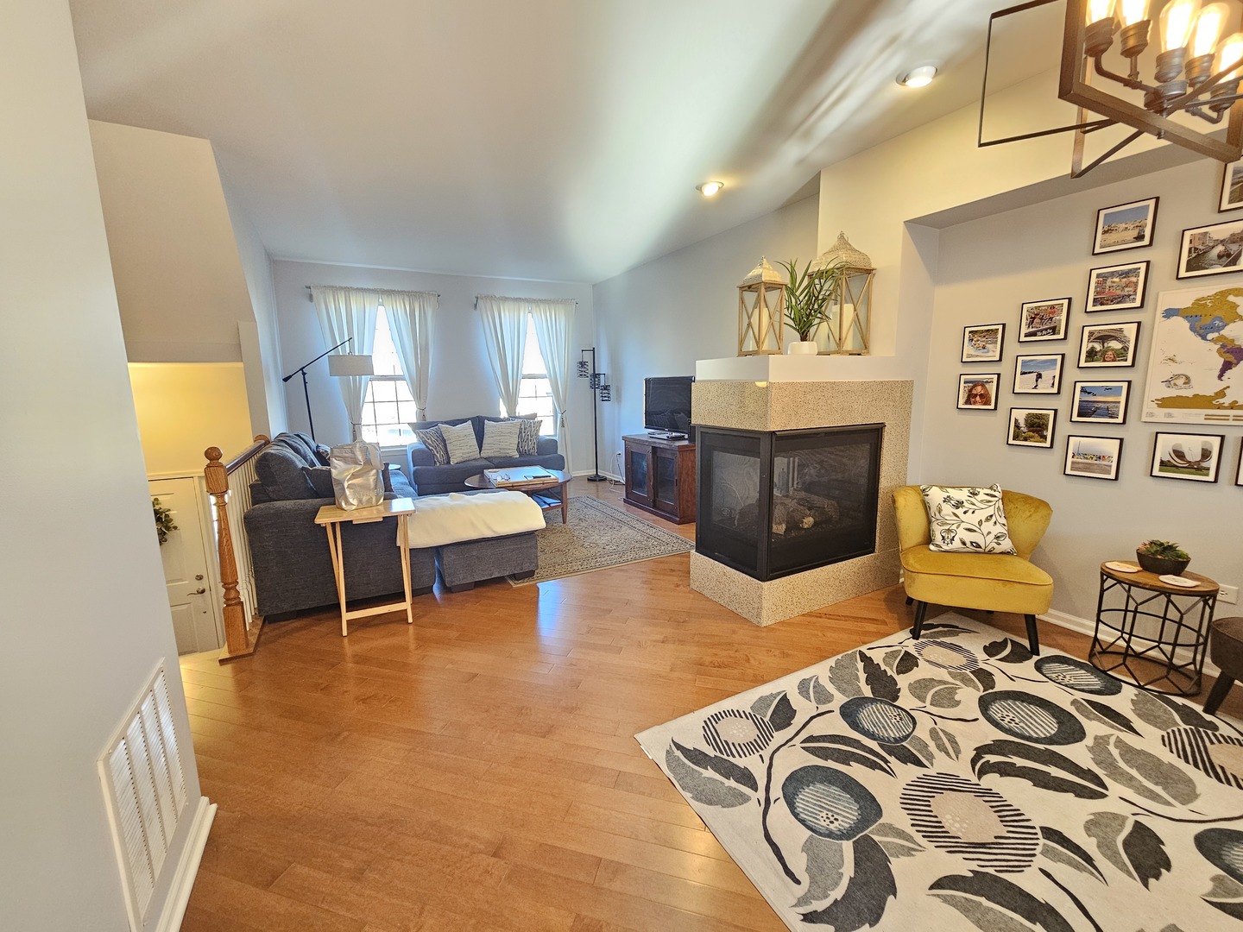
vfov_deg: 89.9
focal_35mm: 13
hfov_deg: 106.2
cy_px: 466
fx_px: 467
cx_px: 622
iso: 400
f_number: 2.2
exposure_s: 1/60
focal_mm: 2.2
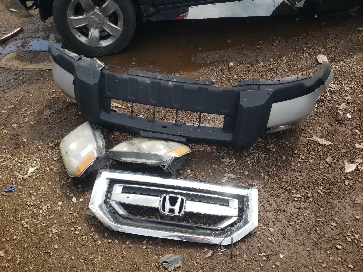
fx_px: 273
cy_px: 136
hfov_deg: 67.3
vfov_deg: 53.1
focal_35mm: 26
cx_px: 182
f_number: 1.5
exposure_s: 1/1667
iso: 50
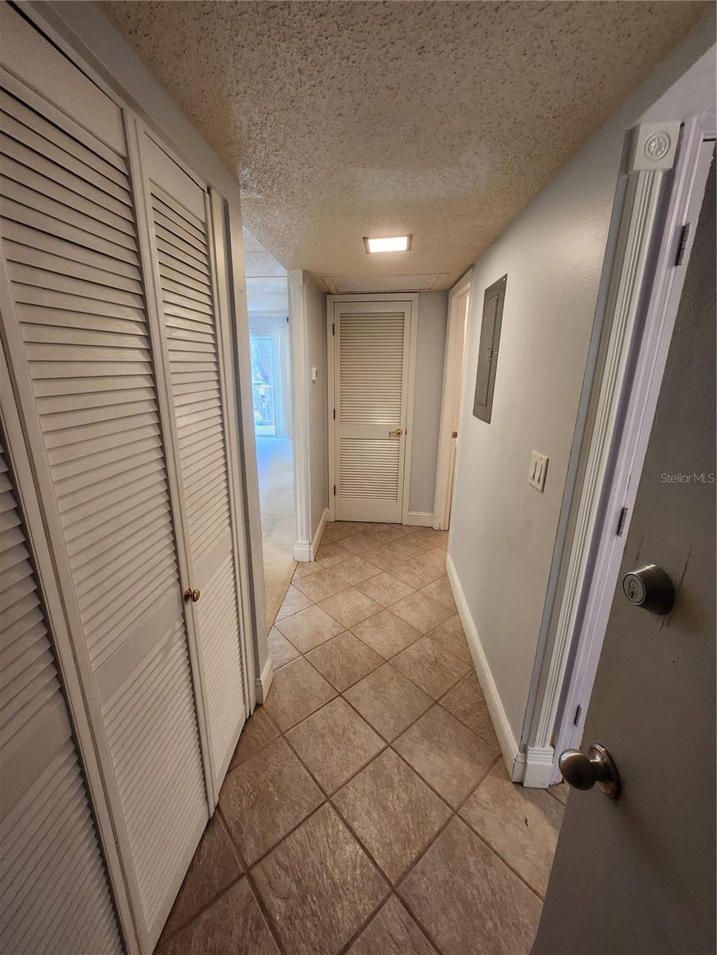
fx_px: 359
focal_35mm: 13
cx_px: 358
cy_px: 478
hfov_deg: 89.9
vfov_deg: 106.2
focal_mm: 1.74
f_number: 2.2
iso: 320
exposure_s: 1/40
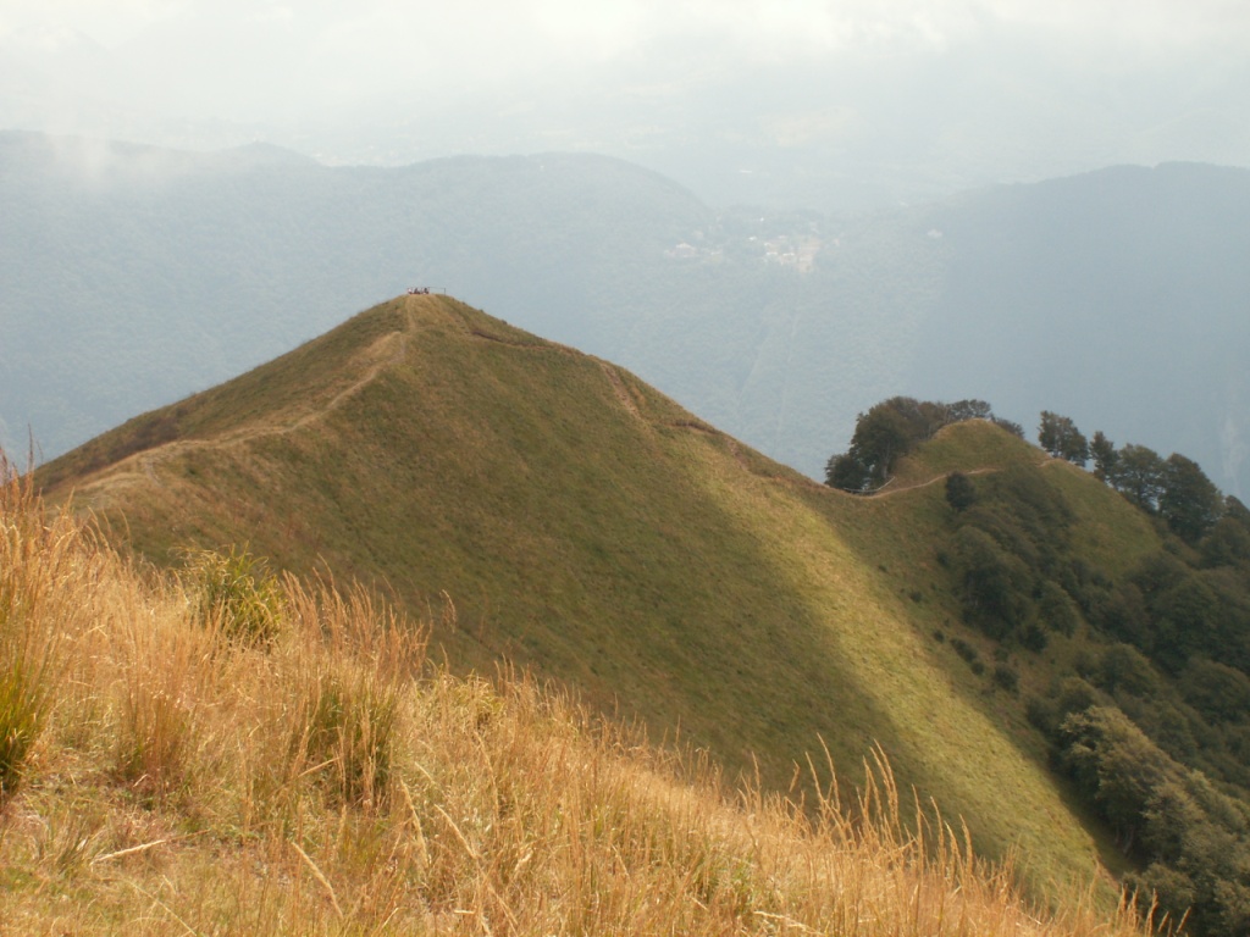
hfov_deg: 32.2
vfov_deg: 24.4
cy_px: 468
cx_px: 625
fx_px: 2167
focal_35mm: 60
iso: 50
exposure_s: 1/125
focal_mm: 10.02
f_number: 7.1
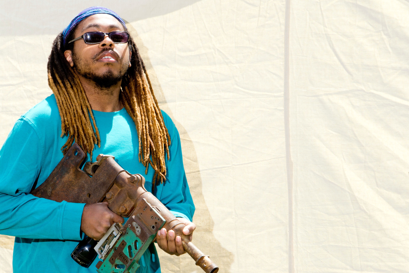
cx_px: 122
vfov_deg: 8.9
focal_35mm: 154
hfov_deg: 13.3
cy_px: 193
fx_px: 1749
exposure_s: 1/125
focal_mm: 70
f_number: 13
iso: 250
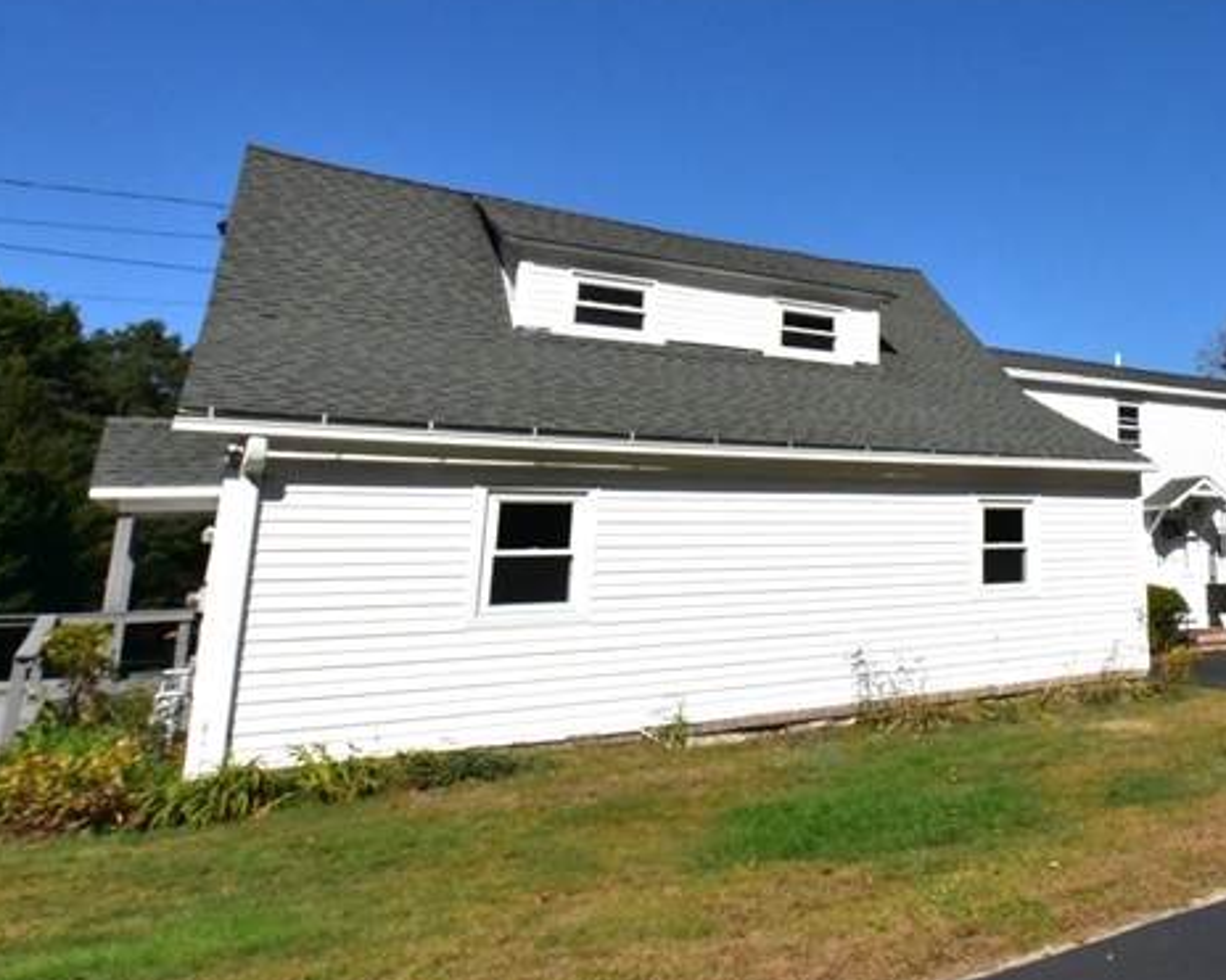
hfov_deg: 49.9
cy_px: 358
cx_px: 1210
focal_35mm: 29
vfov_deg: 49.4
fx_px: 1052
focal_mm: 14
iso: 12800
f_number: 22
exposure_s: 1/4000
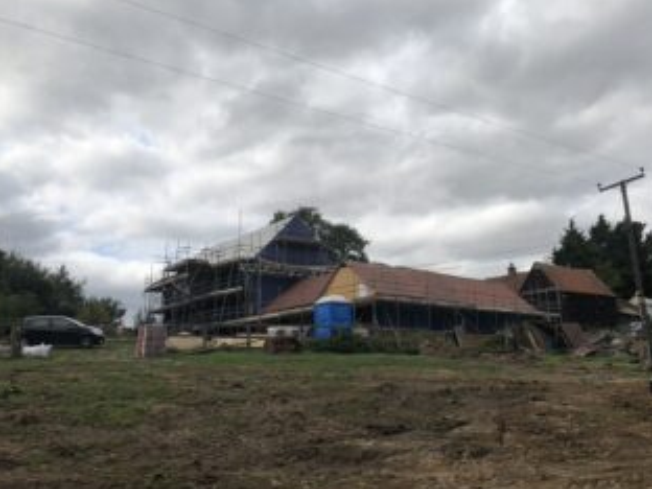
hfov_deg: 53.8
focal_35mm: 34
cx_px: 373
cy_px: 209
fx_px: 640
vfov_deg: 41.7
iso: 20
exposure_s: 1/3003
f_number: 1.8
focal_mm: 3.99
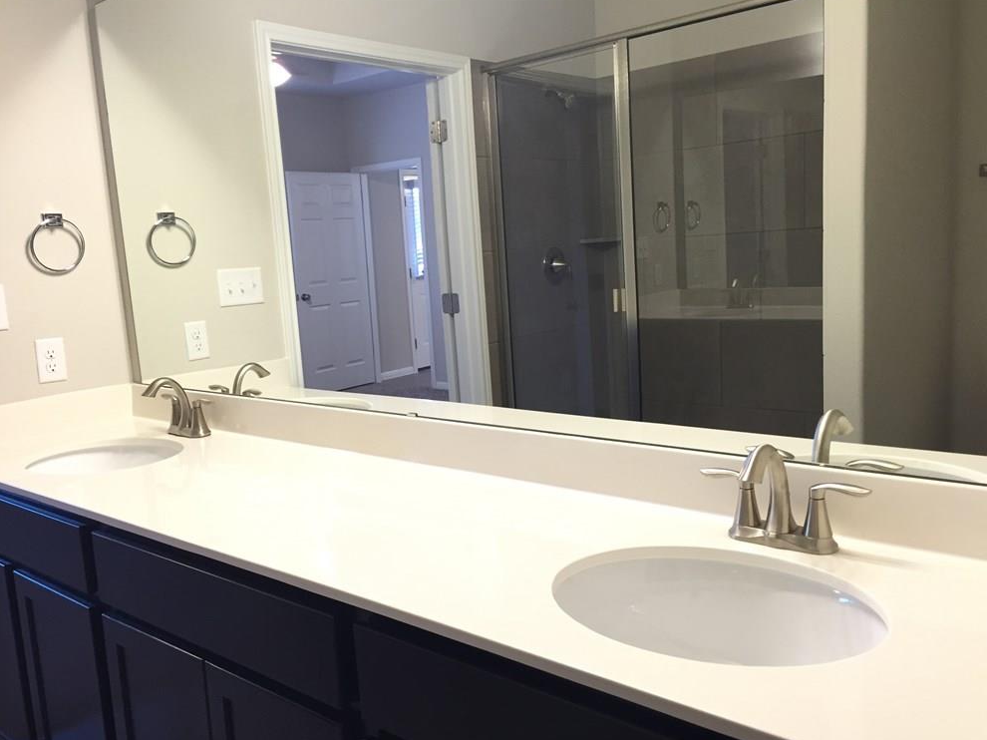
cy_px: 376
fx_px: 855
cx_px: 493
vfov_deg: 46.8
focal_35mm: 30
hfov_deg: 60.0
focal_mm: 4.15
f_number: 2.2
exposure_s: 1/30
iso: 100
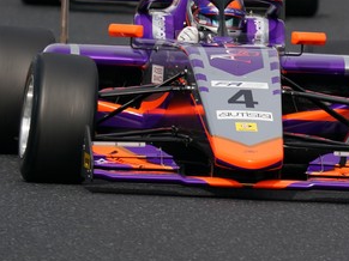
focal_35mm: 1427
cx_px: 277
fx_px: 14381
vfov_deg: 1.0
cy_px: -11
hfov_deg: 1.4
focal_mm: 600
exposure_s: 1/800
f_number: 8
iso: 200
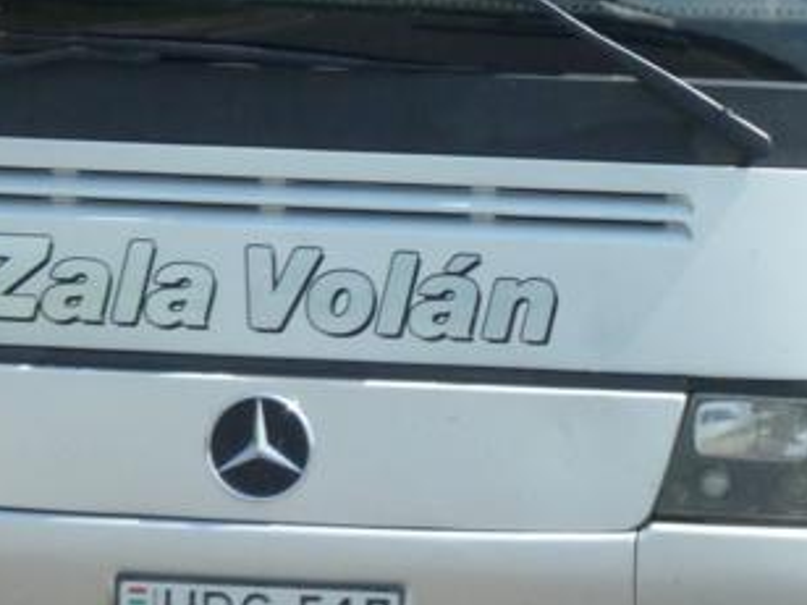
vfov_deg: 3.3
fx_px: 10631
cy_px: -39
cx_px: 453
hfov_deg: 4.3
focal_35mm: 456
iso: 200
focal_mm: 20.8
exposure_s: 1/1000
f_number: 3.6
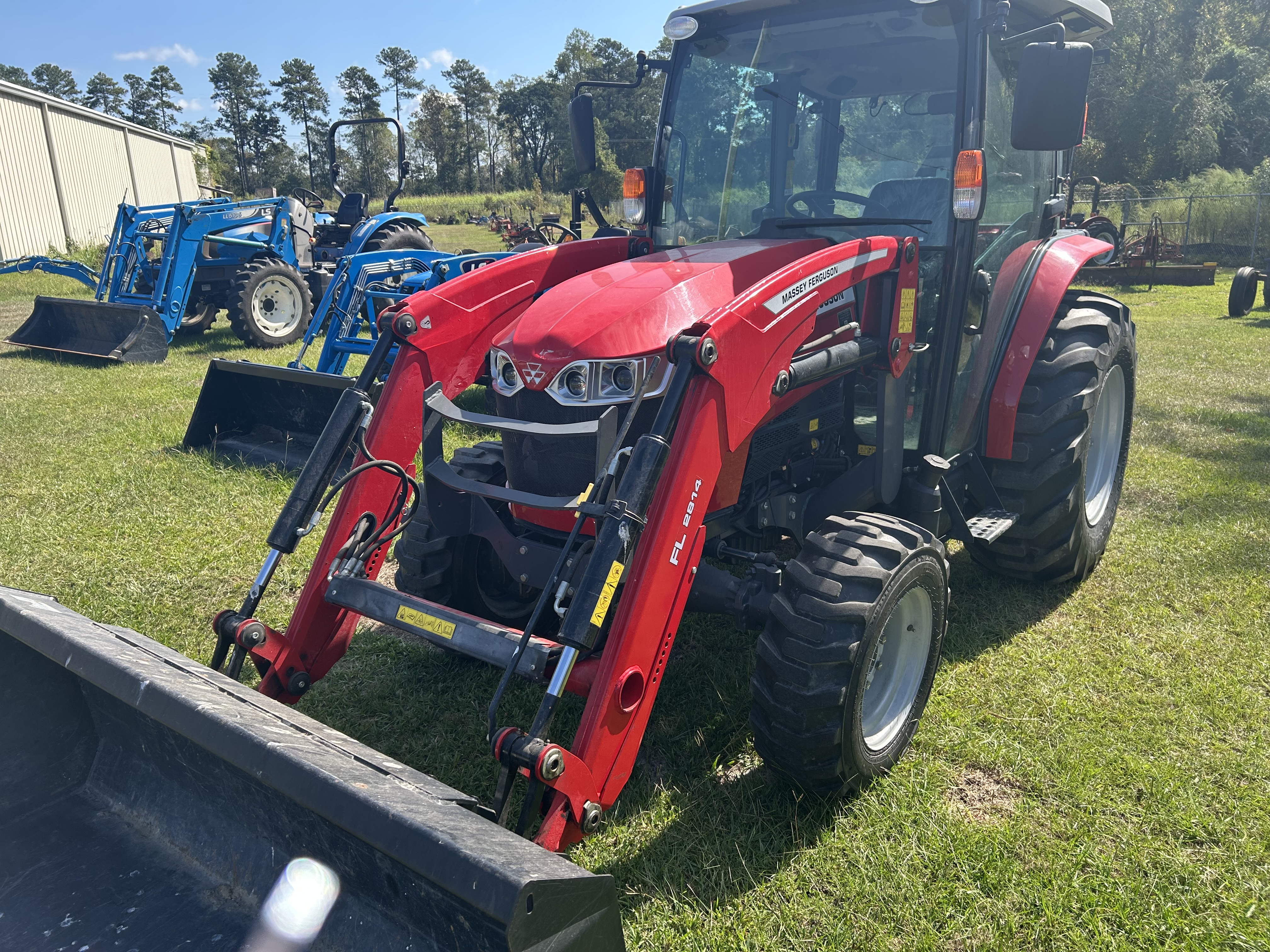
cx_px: 635
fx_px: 954
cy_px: 476
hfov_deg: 67.3
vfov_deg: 53.1
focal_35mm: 26
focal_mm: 5.7
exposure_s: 1/1361
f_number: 1.5
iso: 50
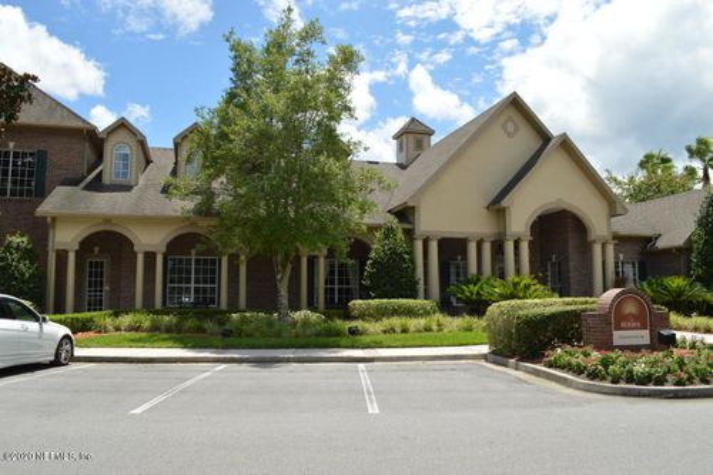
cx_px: 356
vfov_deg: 47.9
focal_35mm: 27
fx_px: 535
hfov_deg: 67.4
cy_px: 238
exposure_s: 1/200
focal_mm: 18
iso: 100
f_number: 8
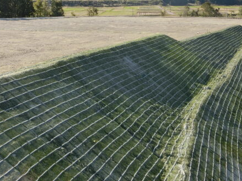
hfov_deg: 38.2
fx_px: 350
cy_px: 38
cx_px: 130
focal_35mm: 50
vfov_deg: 28.5
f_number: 3.7
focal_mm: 5.2
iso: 80
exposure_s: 1/500
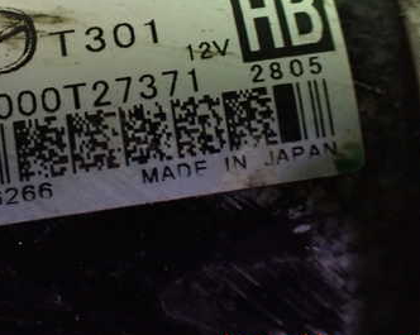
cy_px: 80
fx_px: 658
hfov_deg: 35.0
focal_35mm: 53
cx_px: 130
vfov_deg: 28.1
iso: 1000
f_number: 2.3
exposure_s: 1/30
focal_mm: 5.4
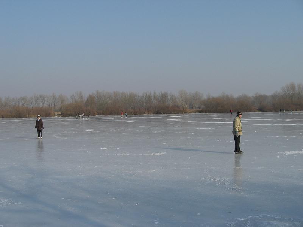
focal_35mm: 38
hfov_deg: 49.0
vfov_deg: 37.7
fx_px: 333
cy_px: 114
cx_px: 152
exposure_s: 1/640
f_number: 4.4
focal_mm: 6.3
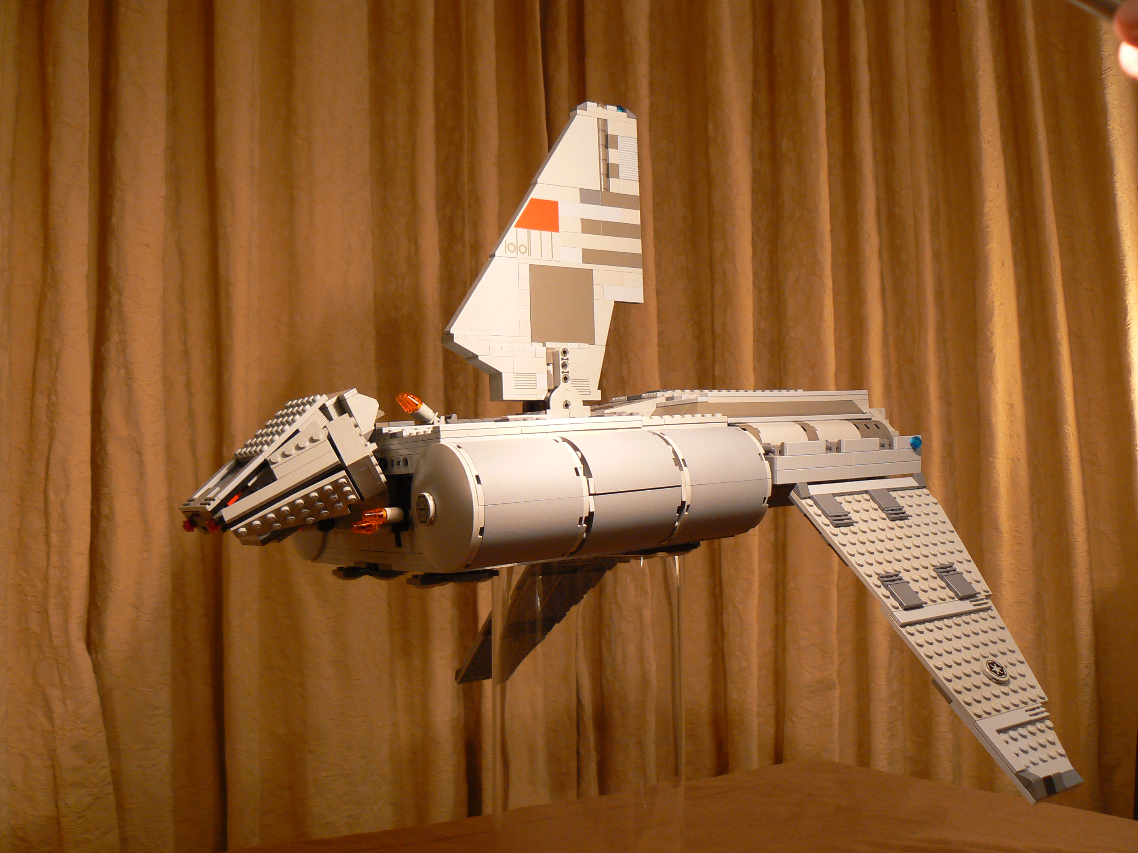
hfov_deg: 51.4
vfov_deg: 39.7
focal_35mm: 36
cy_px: 426
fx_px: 1183
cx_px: 569
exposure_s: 1/6
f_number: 3.2
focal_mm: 6
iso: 100
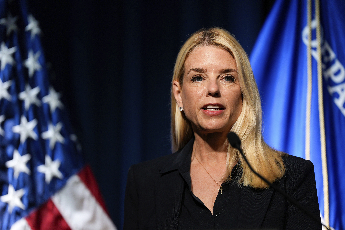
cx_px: 172
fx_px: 1916
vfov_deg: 6.9
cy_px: 115
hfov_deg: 10.3
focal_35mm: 200
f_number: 2.8
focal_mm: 200
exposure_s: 1/500
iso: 250
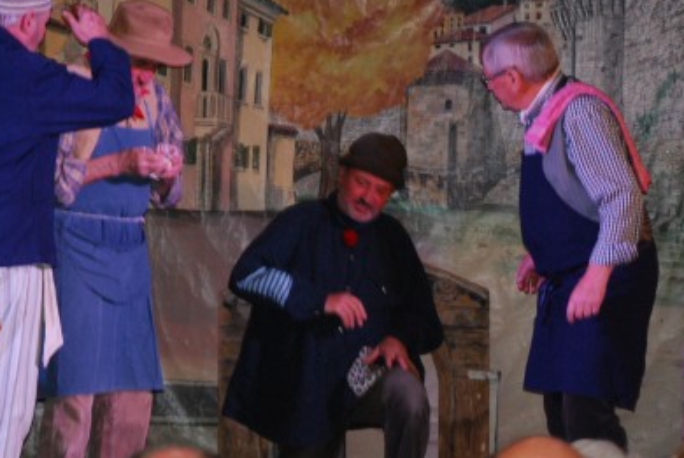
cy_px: 168
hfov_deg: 10.4
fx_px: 3747
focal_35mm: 197
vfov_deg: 7.0
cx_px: 260
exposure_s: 1/60
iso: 800
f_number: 5
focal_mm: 80
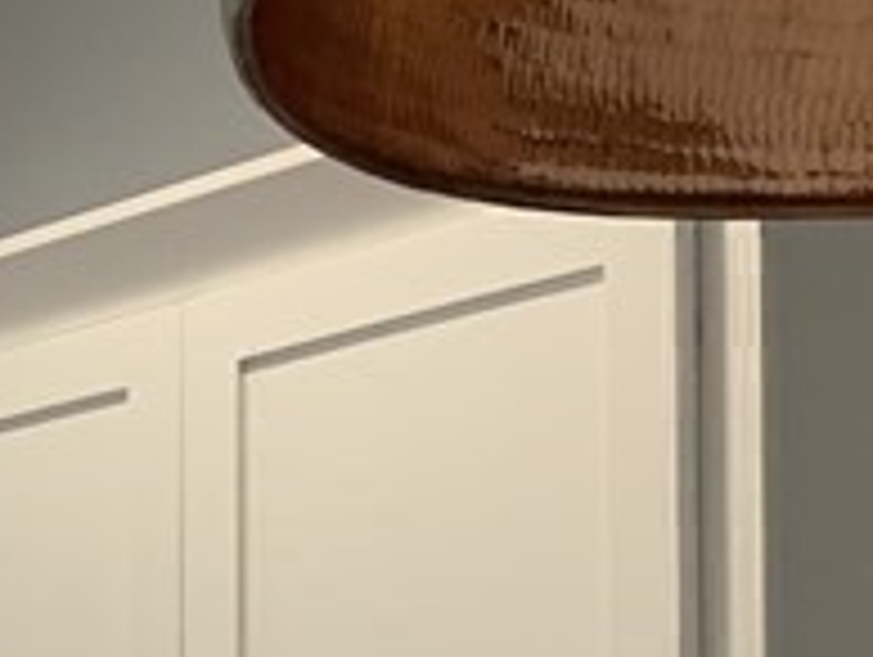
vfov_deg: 10.4
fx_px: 3459
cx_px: -706
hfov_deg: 13.0
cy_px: 1066
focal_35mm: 137
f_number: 1.8
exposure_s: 1/91
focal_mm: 4.25
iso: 100
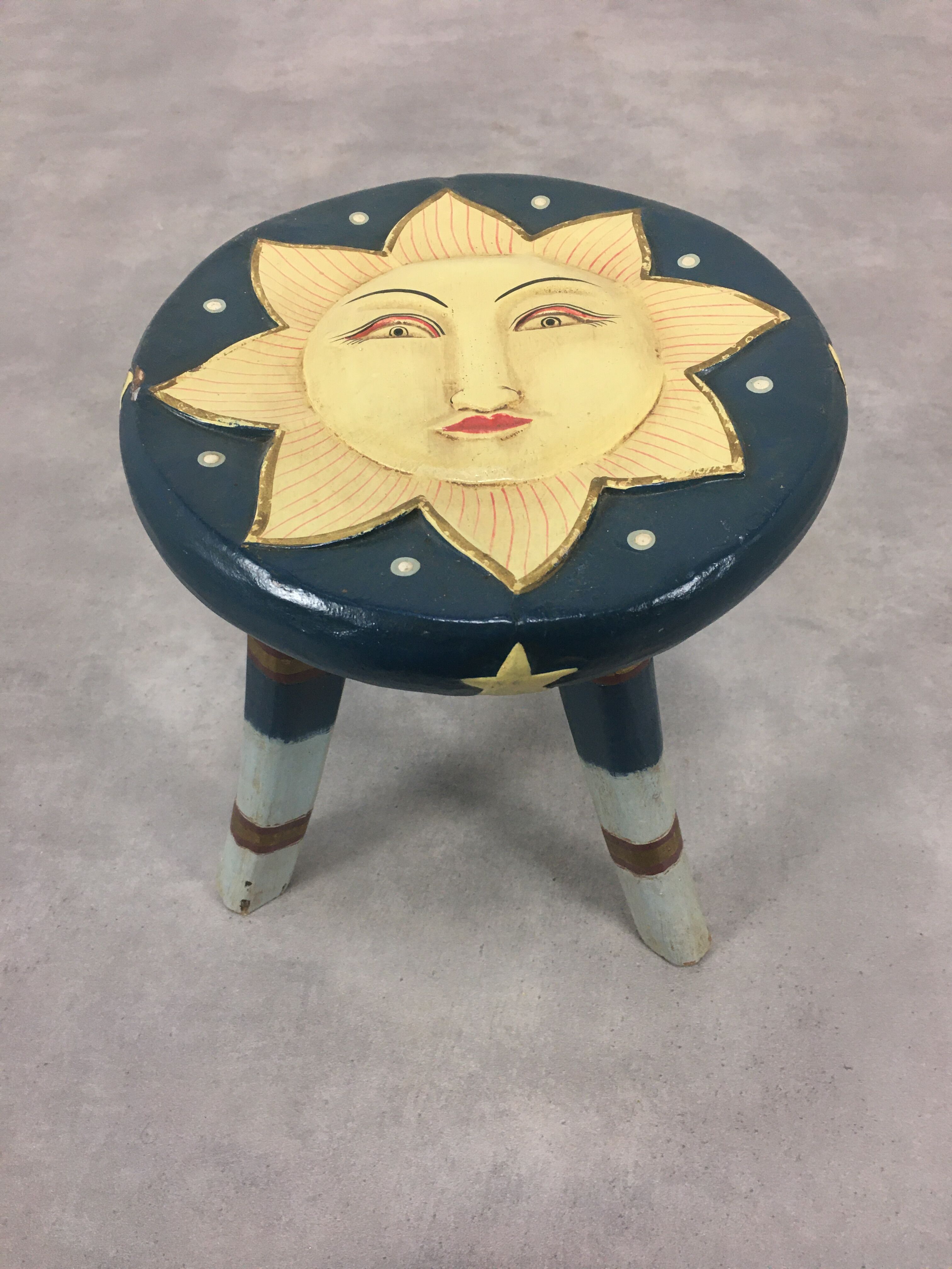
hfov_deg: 48.2
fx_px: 1063
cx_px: 476
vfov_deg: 61.7
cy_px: 634
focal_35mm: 29
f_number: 2.2
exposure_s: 1/33
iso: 50
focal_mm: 4.15
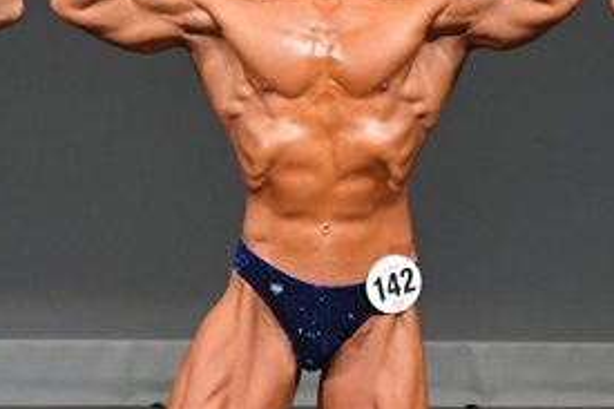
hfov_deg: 2.0
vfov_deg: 1.3
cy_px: 295
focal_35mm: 1056
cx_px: 519
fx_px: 17999
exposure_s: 1/400
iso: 4000
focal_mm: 250
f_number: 5.6
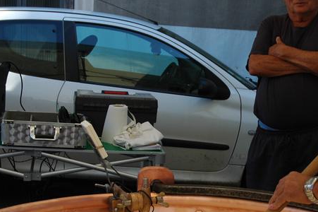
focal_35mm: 75
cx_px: 231
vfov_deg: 18.0
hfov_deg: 26.7
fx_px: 662
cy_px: 165
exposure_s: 1/250
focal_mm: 25
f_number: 4.5
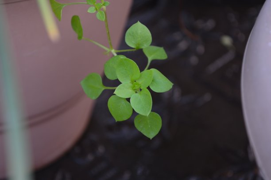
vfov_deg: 16.5
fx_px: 620
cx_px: 136
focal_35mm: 82
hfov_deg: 24.7
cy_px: 90
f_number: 5.6
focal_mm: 55
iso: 250
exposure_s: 1/25
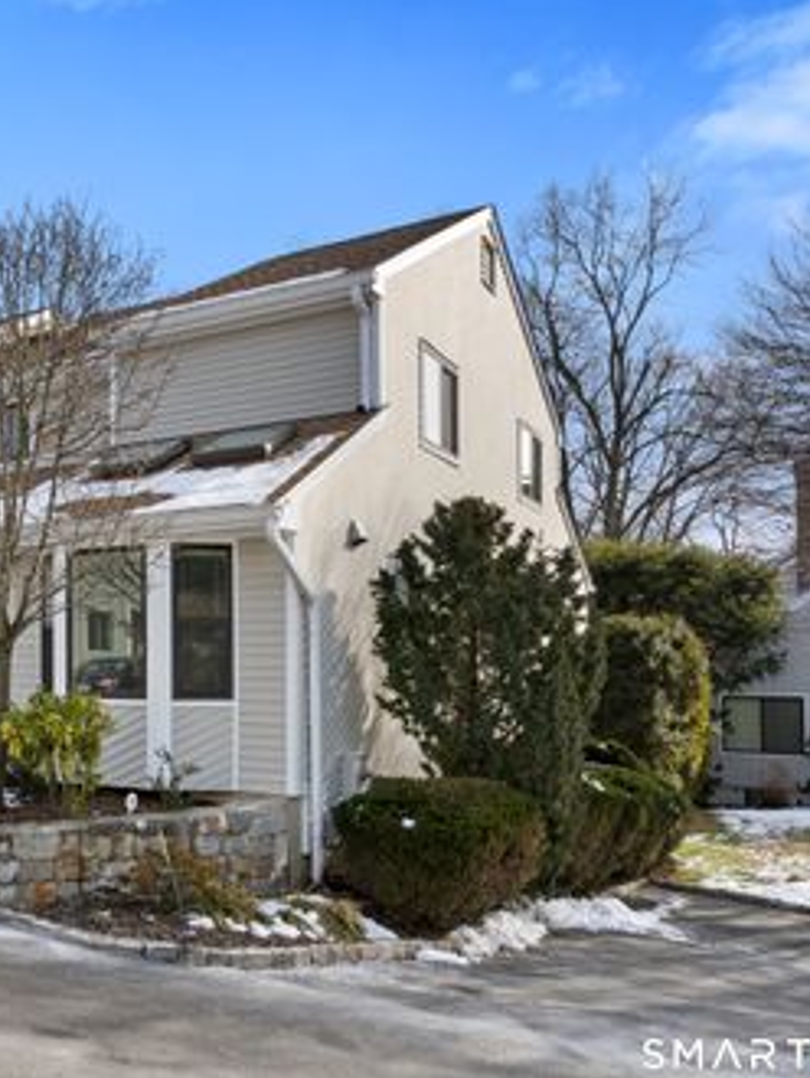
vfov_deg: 56.8
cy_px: 537
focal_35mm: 32
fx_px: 997
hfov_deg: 40.6
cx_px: 69
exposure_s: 1/100
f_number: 8
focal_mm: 22
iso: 320
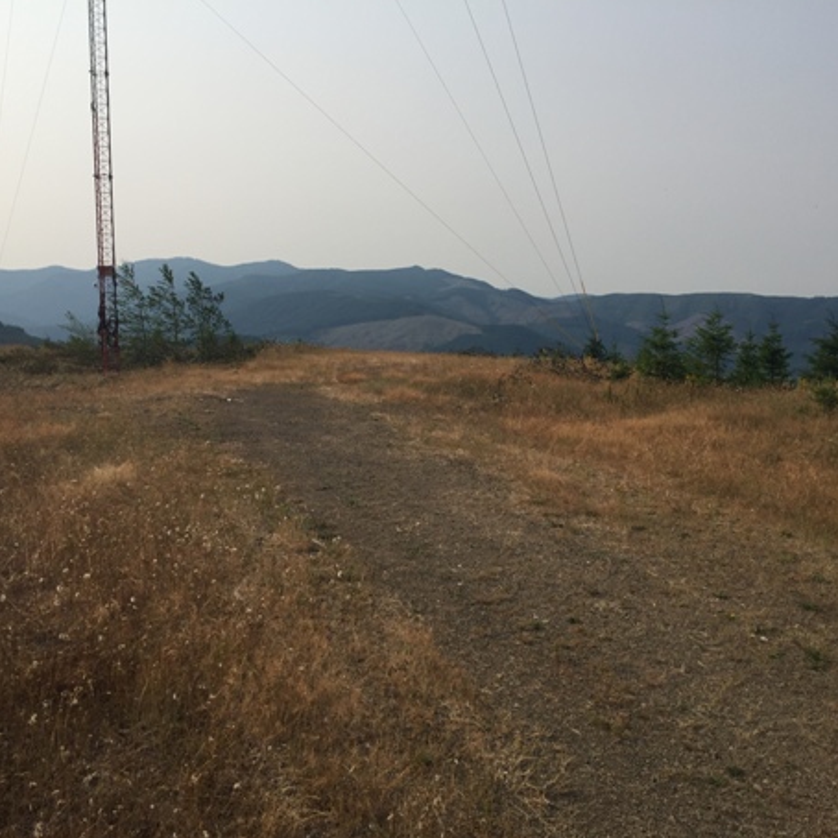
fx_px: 959
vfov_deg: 47.2
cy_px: 424
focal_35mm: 35
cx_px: 421
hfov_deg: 47.2
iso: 32
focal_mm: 4.15
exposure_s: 1/3300
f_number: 2.2
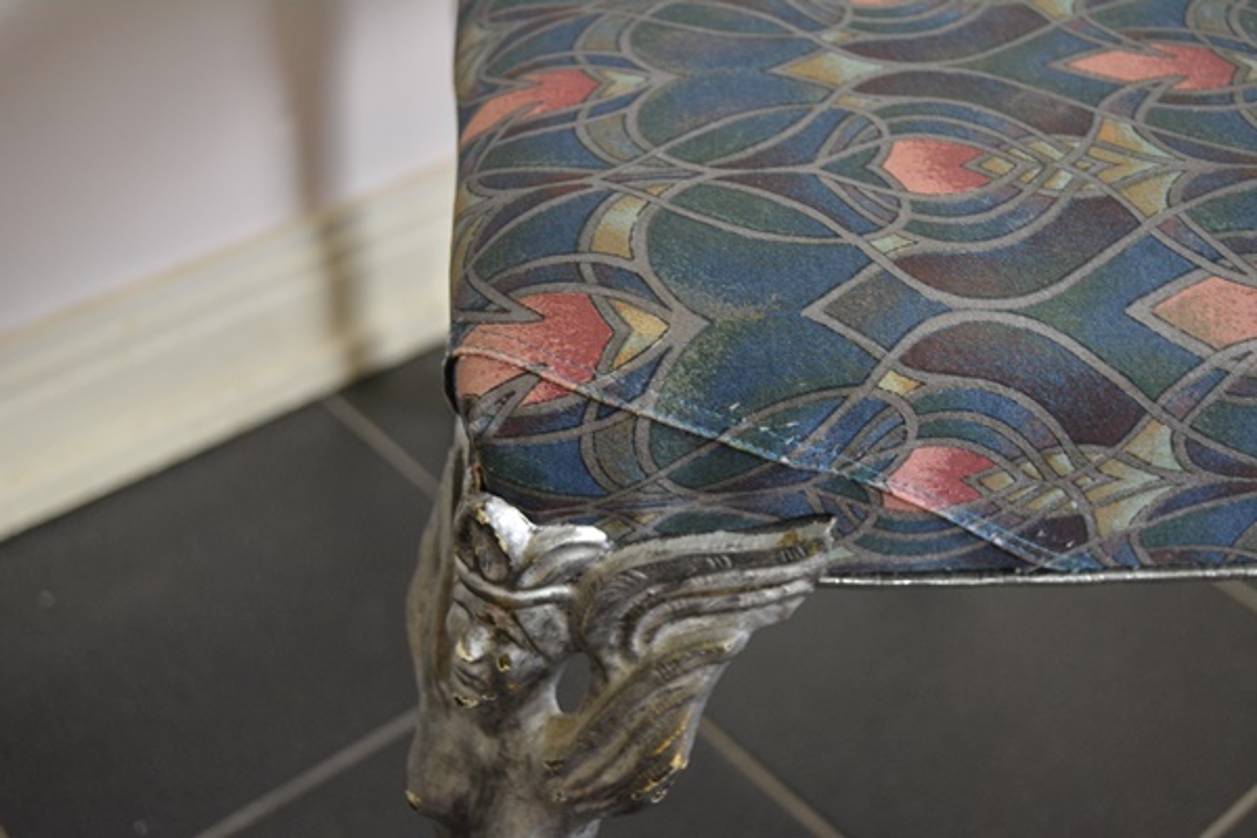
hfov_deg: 41.1
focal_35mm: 48
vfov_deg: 28.1
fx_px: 1676
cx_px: 628
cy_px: 419
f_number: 4.8
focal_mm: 32
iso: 1400
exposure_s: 1/30
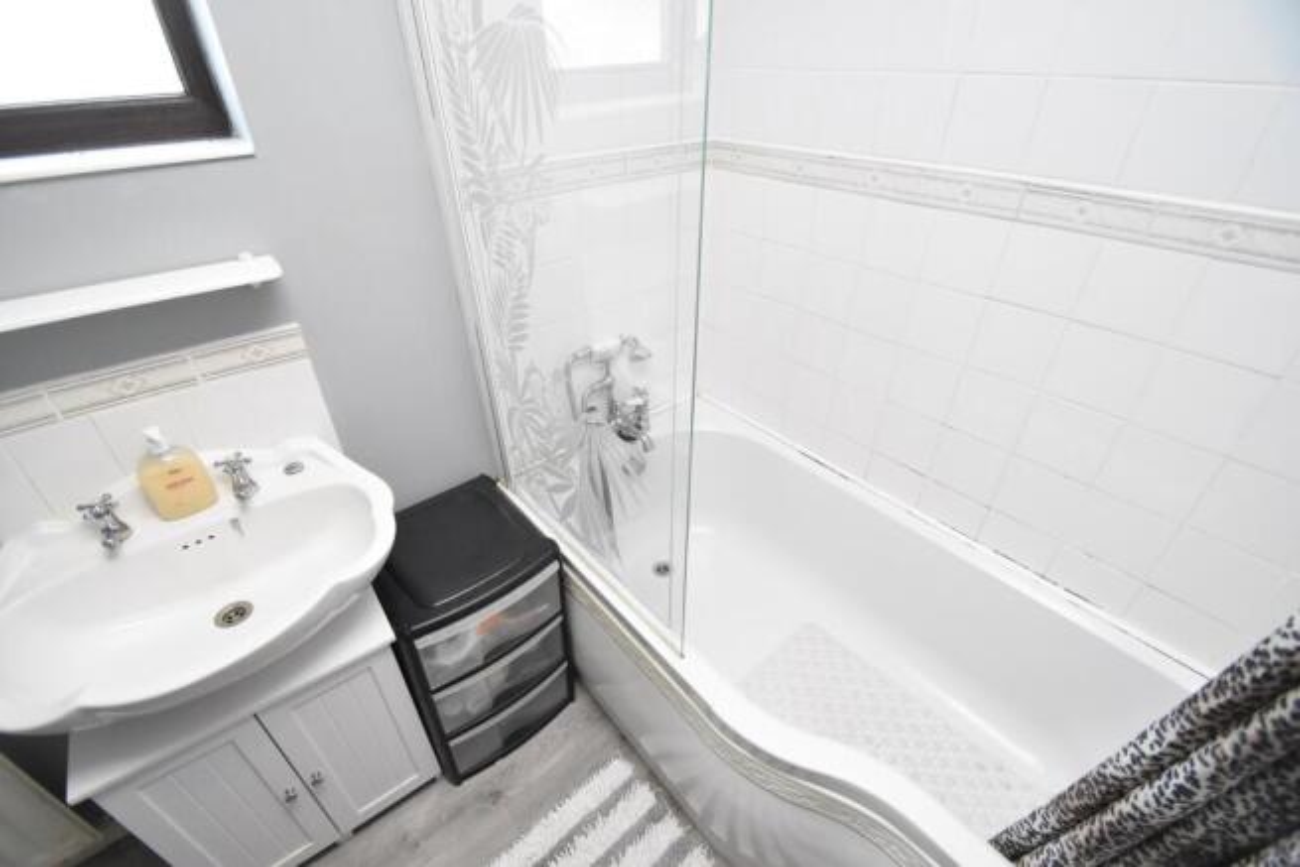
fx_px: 542
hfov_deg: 100.4
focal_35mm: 15
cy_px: 434
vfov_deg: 77.4
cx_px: 650
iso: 2200
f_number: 3.5
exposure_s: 1/125
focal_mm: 10
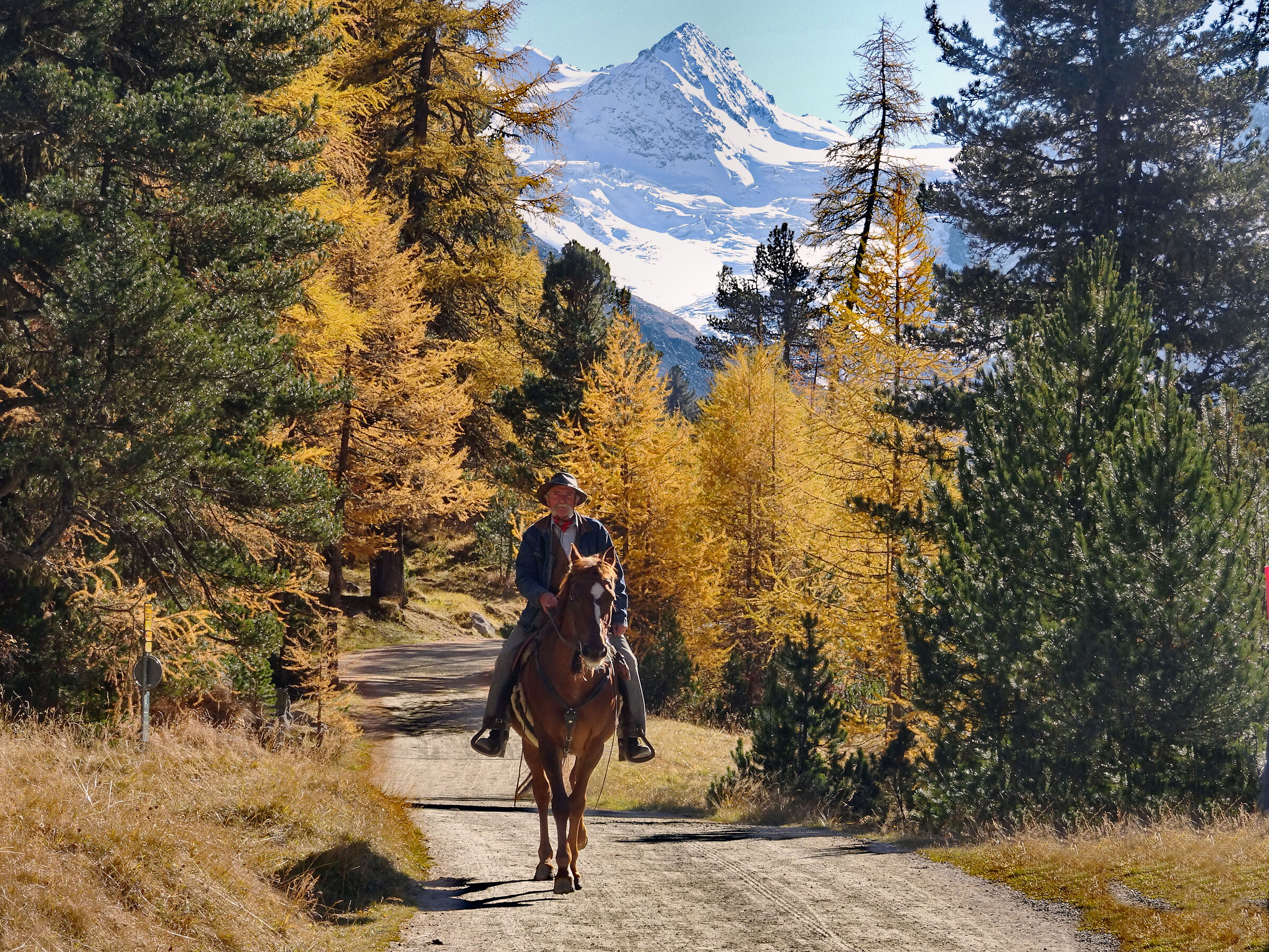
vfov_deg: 12.9
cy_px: 476
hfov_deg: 17.1
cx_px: 634
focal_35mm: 115
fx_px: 4216
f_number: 5.6
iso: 80
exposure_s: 1/200
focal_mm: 19.68
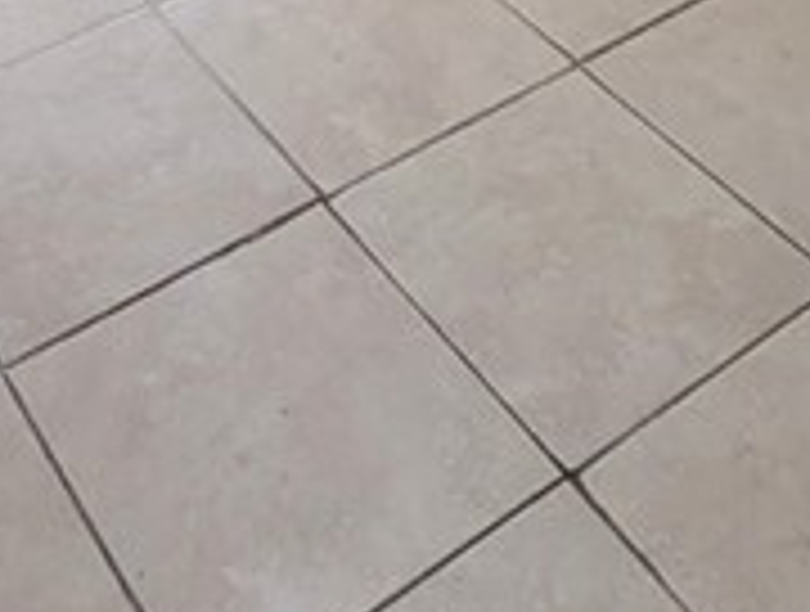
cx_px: 245
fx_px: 1595
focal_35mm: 68
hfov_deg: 28.2
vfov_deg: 14.0
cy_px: -909
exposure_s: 1/202
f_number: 1.7
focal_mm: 2.02
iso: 54
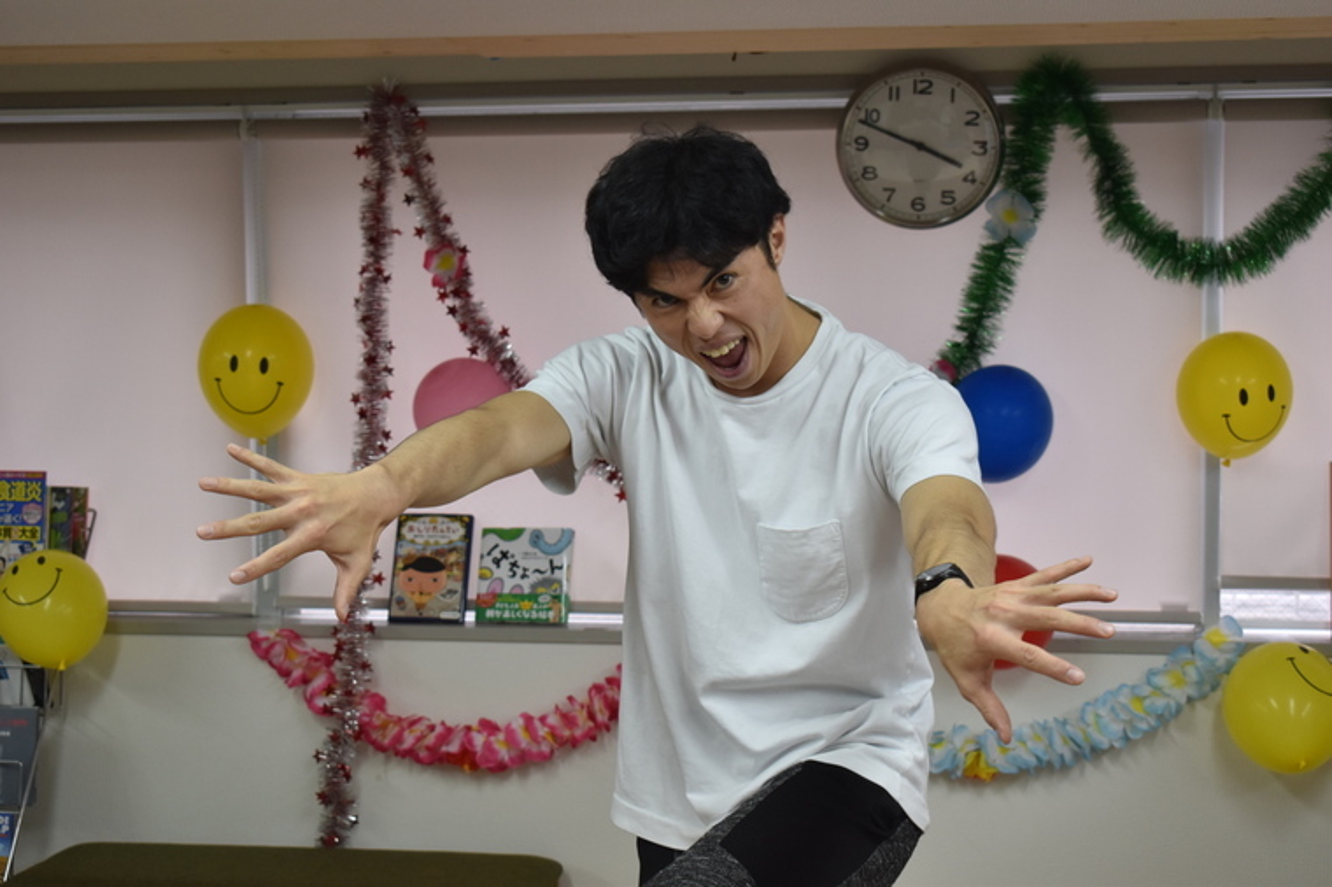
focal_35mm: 68
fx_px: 2496
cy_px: 444
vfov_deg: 20.1
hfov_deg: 29.9
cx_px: 666
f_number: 5
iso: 400
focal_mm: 45
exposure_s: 1/60
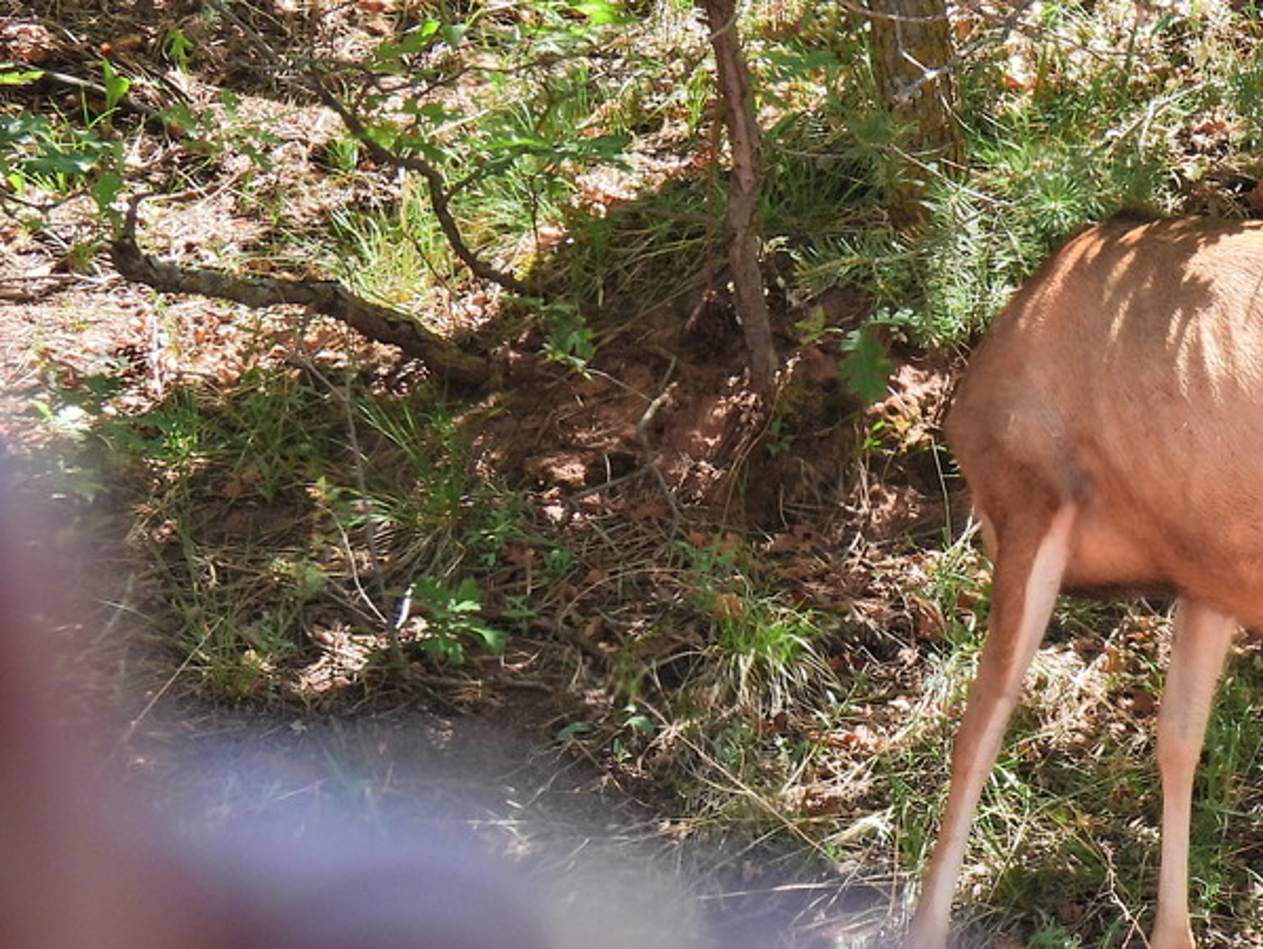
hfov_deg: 5.0
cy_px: 639
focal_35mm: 395
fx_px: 14421
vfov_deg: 3.8
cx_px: 1339
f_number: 4.5
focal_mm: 33
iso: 100
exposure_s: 1/160
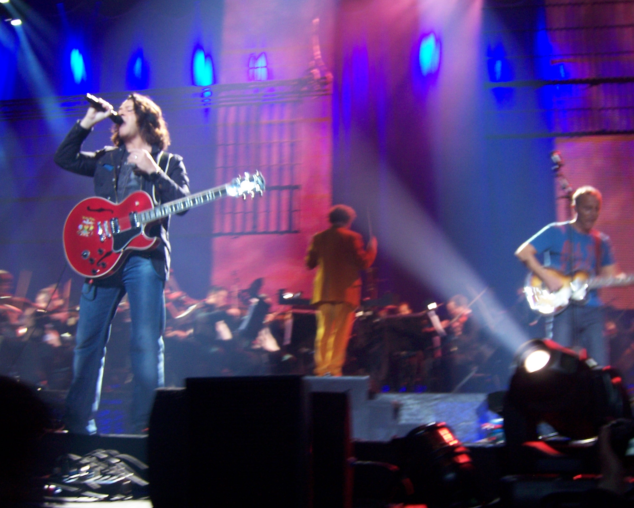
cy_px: 255
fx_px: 882
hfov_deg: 39.5
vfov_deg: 32.1
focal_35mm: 47
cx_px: 327
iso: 160
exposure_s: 1/8
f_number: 3.2
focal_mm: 7.7
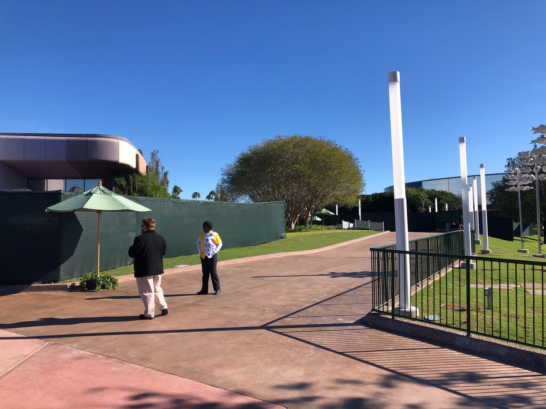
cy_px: 204
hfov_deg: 63.4
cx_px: 273
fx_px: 442
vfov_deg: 49.7
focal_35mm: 28
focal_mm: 3.99
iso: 20
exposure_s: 1/1715
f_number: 1.8
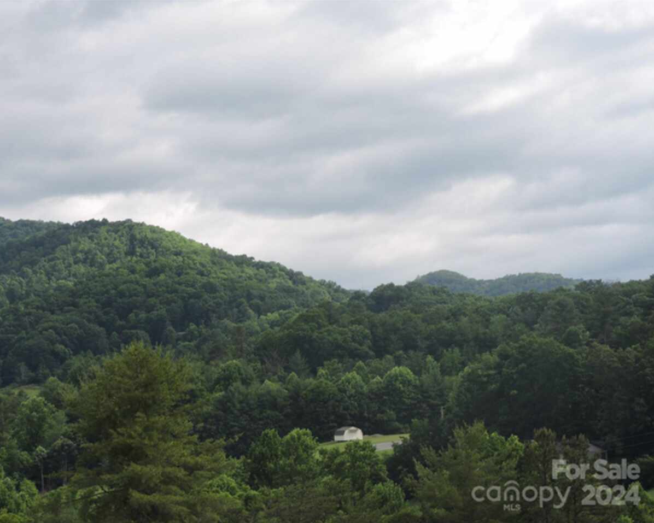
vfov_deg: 16.4
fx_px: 1820
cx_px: 315
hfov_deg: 20.4
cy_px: 261
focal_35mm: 94
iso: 100
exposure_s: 1/640
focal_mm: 16.1
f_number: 4.1
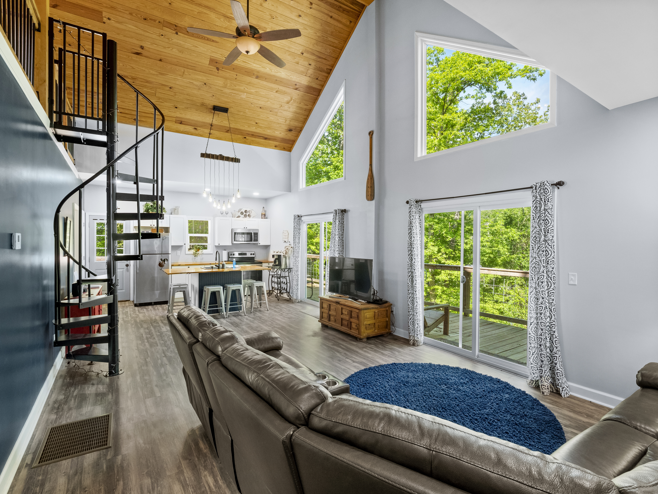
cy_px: 247
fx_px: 304
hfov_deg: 94.5
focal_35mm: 16
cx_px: 329
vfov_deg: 78.1
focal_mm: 8
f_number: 5.6
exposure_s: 1/10
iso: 400
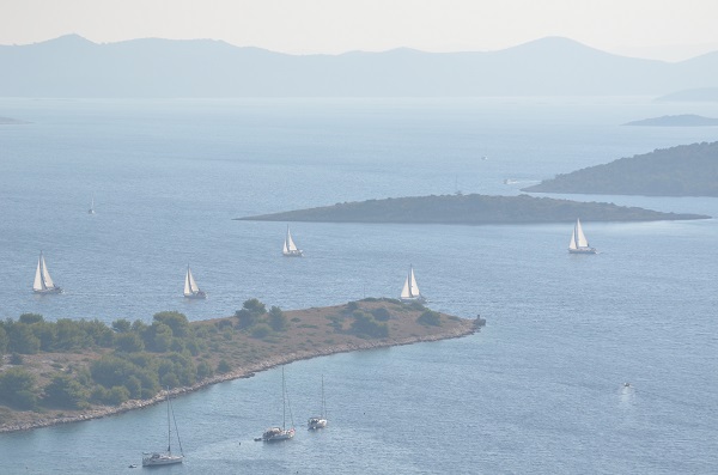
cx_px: 359
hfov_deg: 11.3
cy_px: 238
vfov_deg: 7.5
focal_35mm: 183
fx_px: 3641
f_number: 4.8
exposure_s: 1/6400
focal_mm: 122
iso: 640
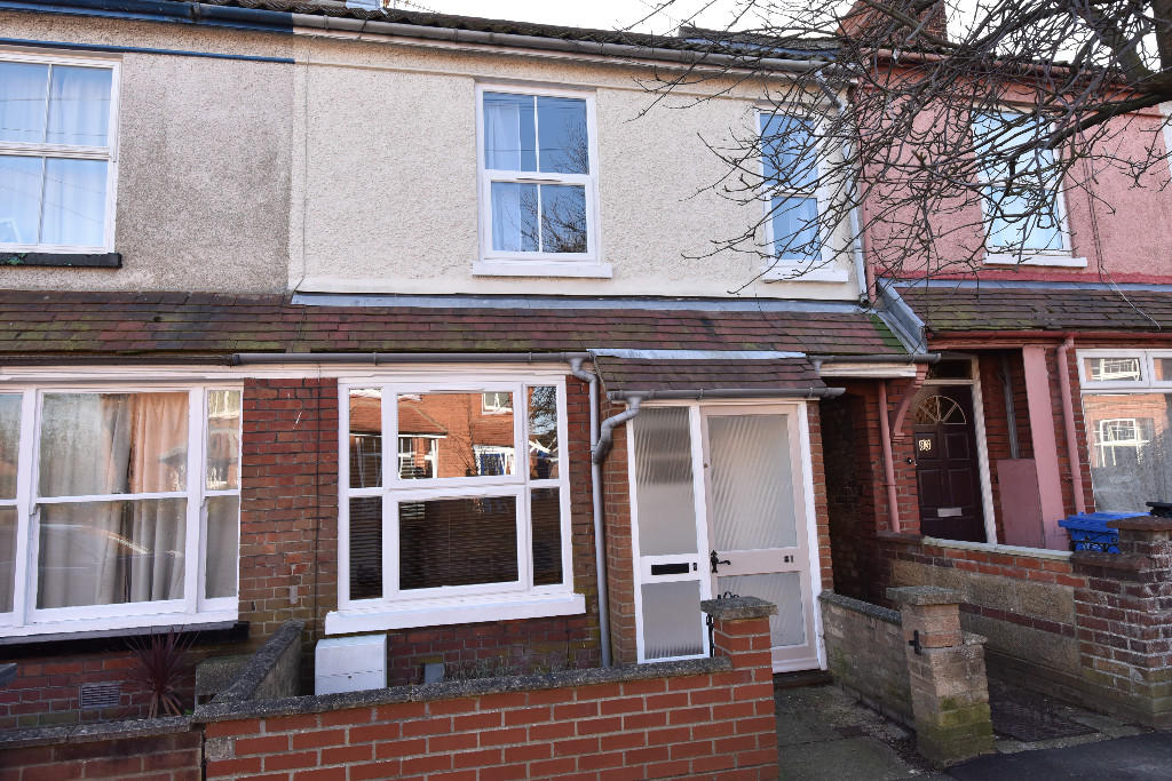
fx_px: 716
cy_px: 390
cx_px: 586
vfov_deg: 57.2
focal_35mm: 22
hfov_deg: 78.6
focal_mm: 22
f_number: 9
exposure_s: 1/320
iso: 800
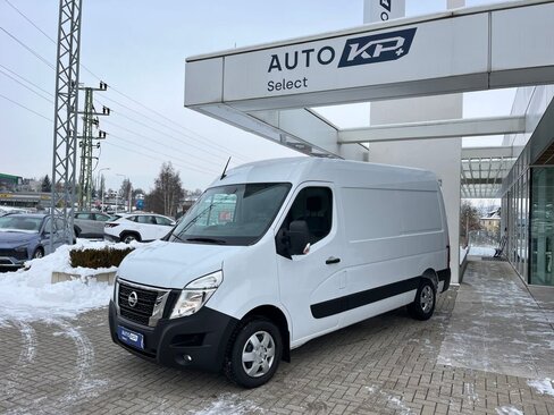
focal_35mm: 26
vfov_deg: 53.1
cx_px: 277
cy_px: 208
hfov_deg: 67.3
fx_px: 416
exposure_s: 1/967
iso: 50
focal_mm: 5.1
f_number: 1.6
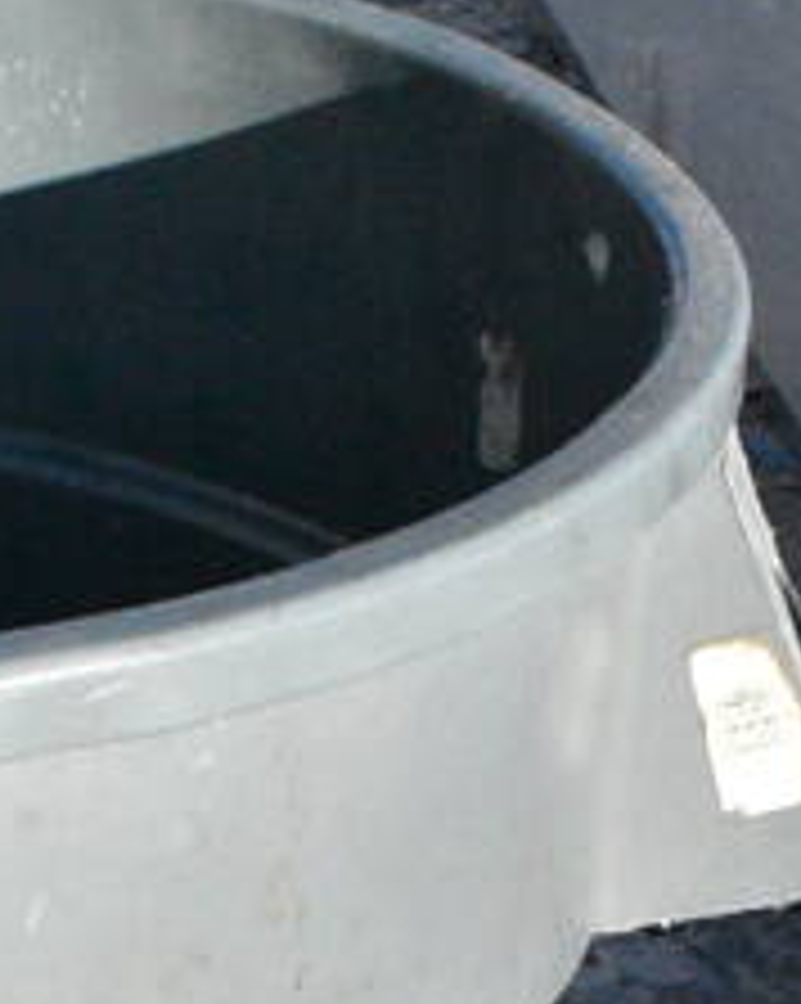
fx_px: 4627
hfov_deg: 9.5
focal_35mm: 156
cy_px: 1425
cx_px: -522
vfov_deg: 11.9
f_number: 20
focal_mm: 27
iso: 6400
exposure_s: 1/1600
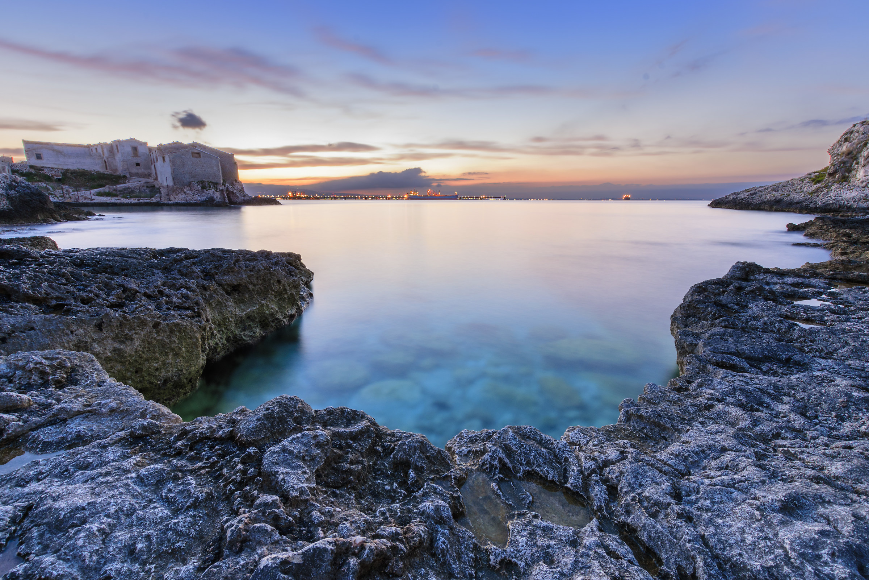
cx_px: 434
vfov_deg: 77.3
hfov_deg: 100.4
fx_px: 362
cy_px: 290
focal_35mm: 15
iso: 100
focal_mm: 10
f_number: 13
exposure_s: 30
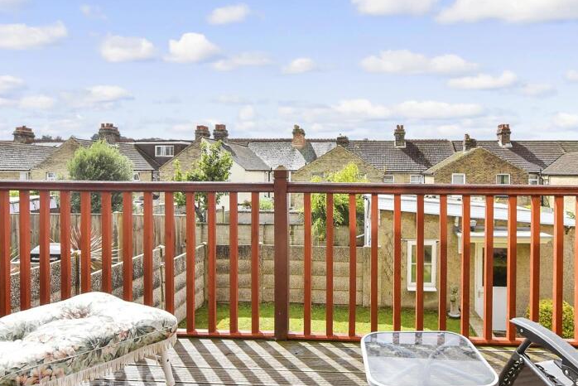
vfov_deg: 57.3
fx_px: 353
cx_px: 291
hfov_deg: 78.6
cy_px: 187
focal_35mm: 22
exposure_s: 1/400
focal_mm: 10
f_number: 6.3
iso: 160
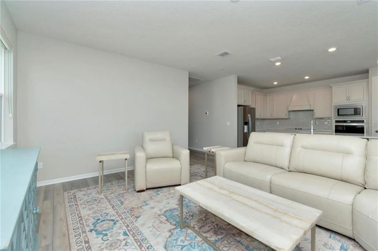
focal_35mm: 15
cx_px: 189
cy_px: 126
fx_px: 157
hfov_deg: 100.4
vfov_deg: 77.2
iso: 800
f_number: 9
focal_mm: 10
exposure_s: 1/200
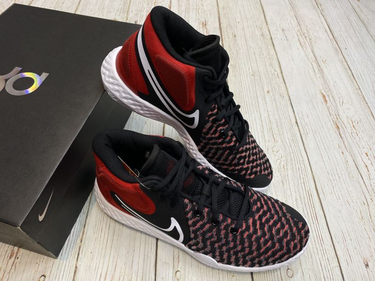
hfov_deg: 67.3
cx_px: 188
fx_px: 282
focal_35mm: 26
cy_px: 140
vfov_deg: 53.1
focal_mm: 4.25
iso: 100
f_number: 1.8
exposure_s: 1/100
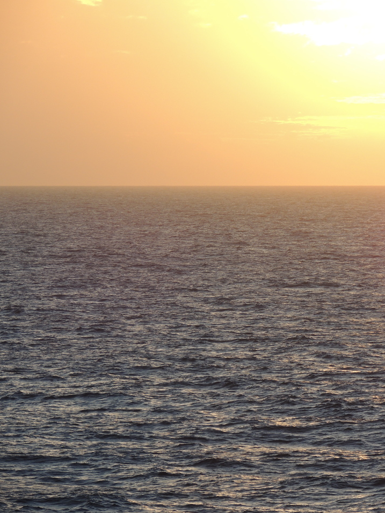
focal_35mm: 368
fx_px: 5461
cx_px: 340
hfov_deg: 4.0
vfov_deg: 5.4
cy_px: 256
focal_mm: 49
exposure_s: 1/250
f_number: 4.7
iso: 100
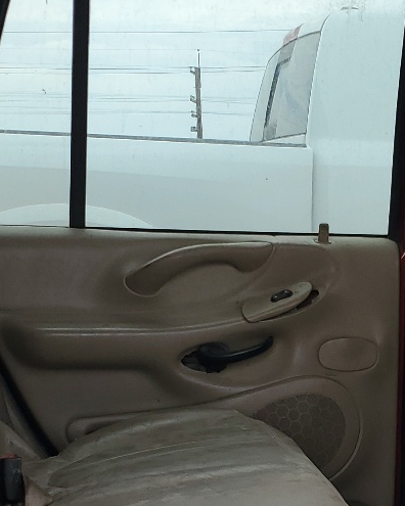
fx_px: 1229
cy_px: 408
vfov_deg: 22.9
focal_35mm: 82
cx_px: 291
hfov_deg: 18.6
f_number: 1.5
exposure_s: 1/455
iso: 50
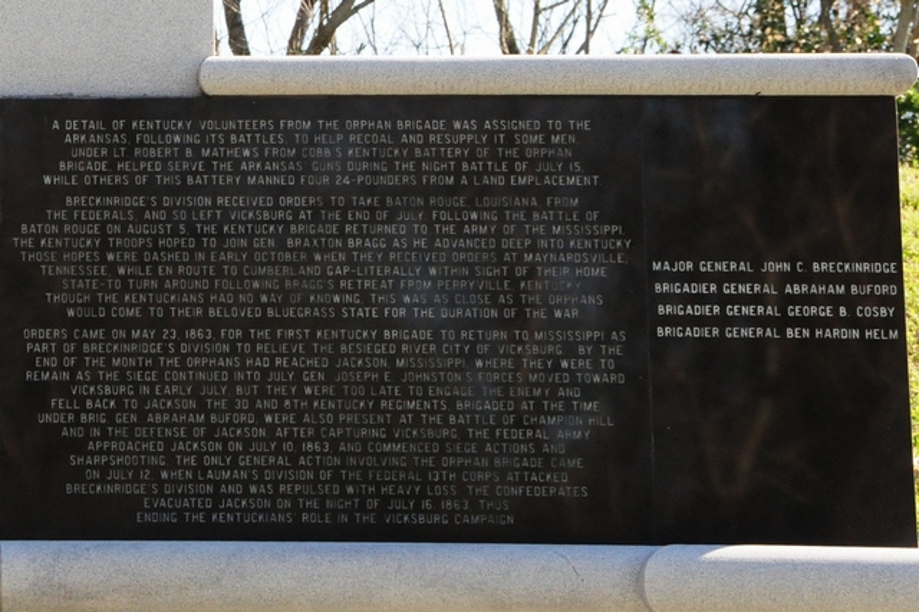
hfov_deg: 24.2
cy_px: 306
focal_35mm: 84
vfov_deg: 16.2
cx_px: 460
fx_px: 2143
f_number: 11
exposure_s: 1/500
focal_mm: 56
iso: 1000
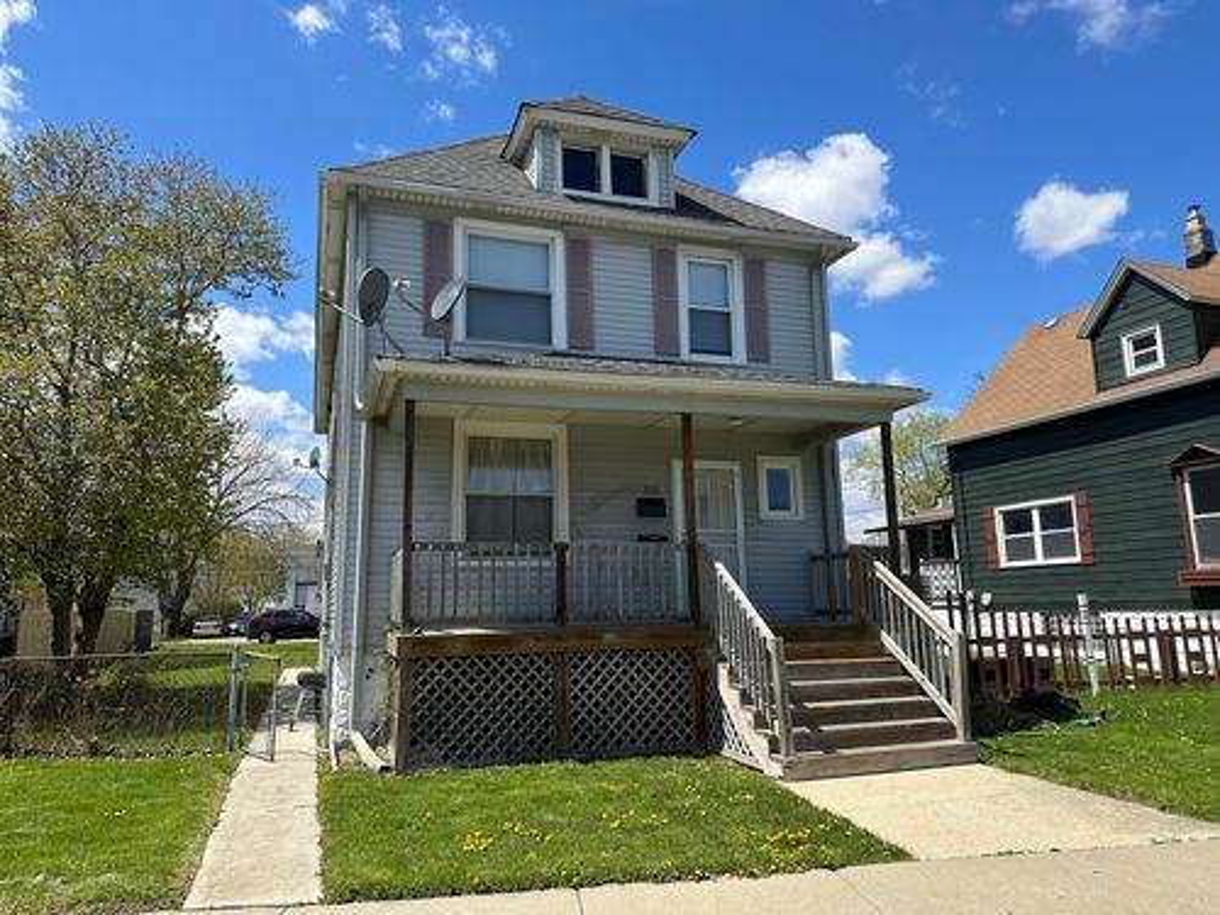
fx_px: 846
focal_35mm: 24
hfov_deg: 71.6
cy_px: 458
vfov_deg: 56.8
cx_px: 610
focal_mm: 6.86
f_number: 1.78
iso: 80
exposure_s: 1/4016
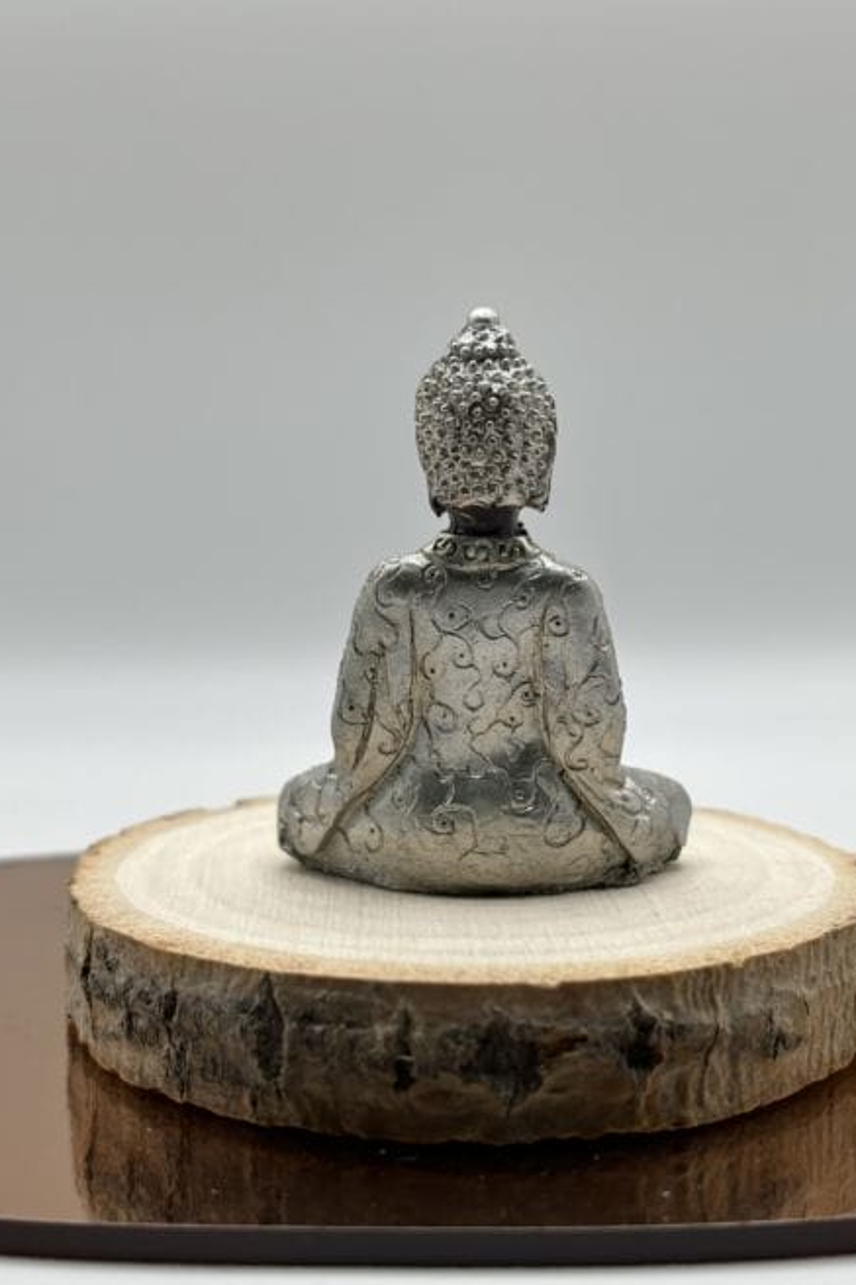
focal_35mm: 55
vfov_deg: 36.3
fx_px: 1963
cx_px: 466
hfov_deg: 24.6
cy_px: 638
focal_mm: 5.96
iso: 32
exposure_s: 1/373
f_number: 1.6
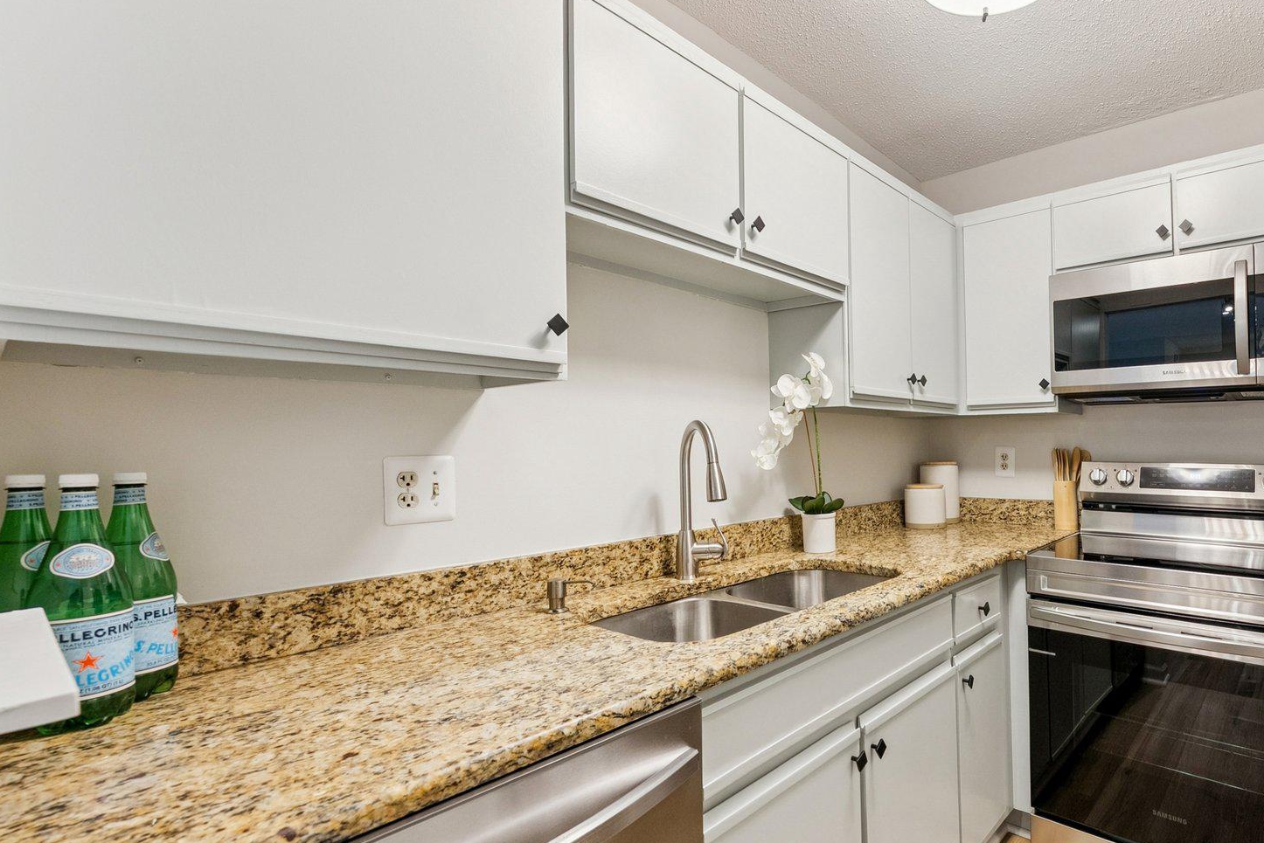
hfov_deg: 89.2
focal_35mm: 17
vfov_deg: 70.4
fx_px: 597
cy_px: 445
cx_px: 865
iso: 640
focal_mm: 12
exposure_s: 1/20
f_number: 7.1
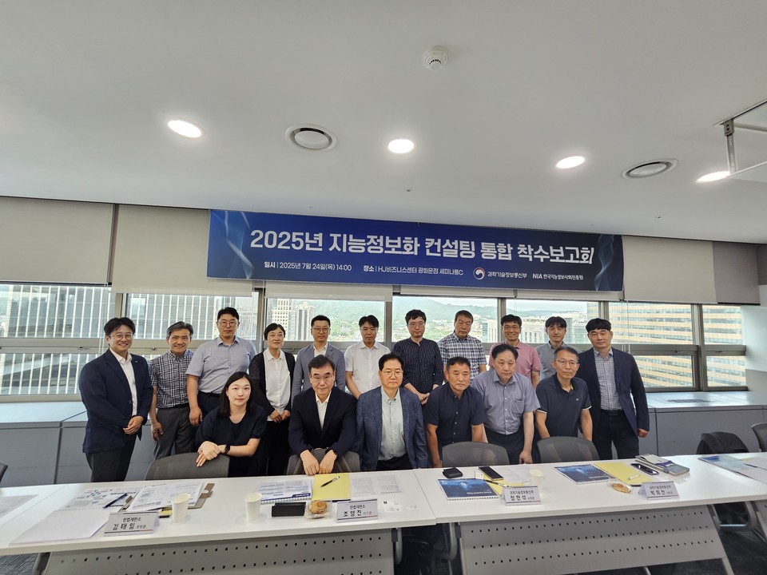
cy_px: 288
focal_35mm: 13
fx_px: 288
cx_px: 384
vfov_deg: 89.9
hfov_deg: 106.2
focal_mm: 2.2
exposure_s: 1/60
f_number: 2.2
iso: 160
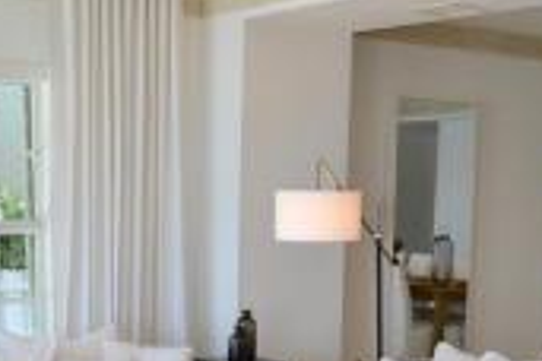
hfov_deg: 28.4
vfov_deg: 18.3
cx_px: 285
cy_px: 418
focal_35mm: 71
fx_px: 1069
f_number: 5
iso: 400
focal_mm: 18
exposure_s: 1/100
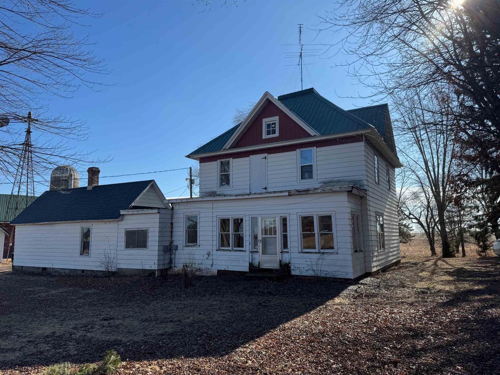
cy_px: 188
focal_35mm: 24
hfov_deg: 71.6
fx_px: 347
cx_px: 250
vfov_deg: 56.8
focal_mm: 6.76
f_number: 1.78
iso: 80
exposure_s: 1/4608
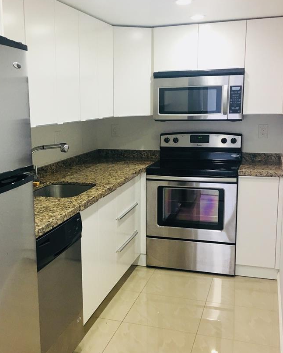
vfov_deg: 43.8
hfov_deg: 35.2
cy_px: 180
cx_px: 89
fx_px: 440
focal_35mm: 42
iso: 80
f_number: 2.2
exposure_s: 1/30
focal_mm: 4.15
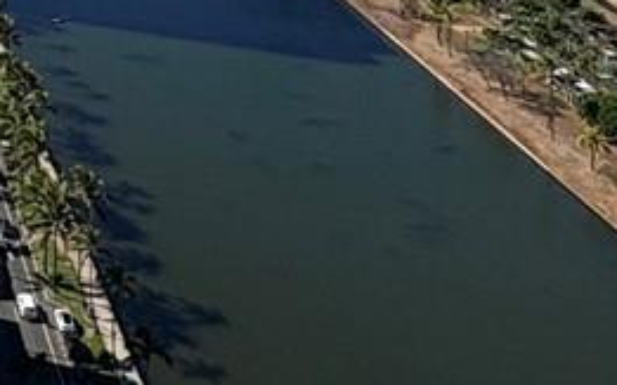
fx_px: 1530
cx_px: -307
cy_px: -420
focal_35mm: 91
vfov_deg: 12.4
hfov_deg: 19.8
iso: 50
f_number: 2.2
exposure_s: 1/3247
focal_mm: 2.22
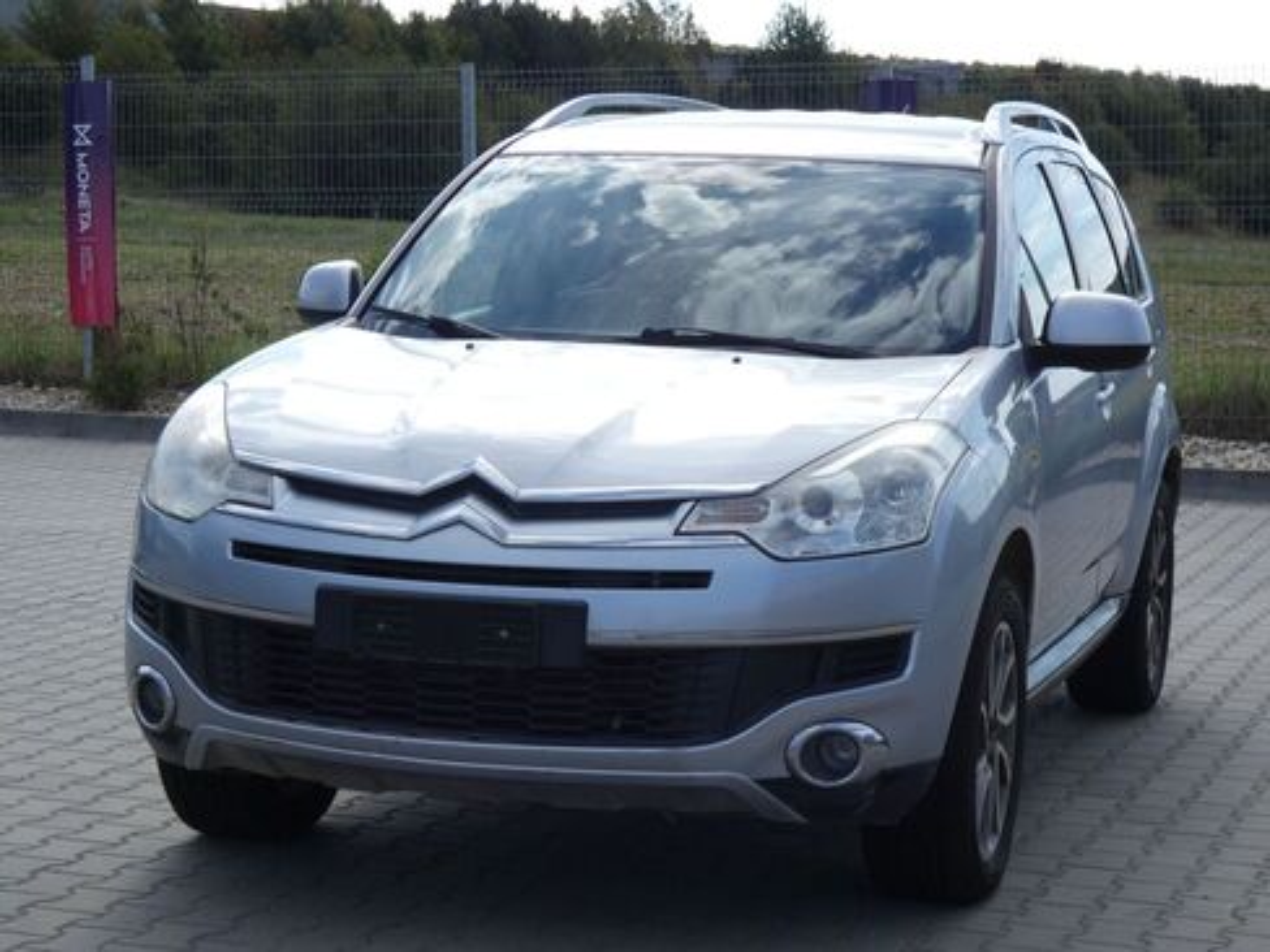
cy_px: 476
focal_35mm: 83
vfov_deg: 17.8
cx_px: 635
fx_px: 3045
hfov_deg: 23.6
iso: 80
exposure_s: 1/320
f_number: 5.6
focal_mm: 14.8
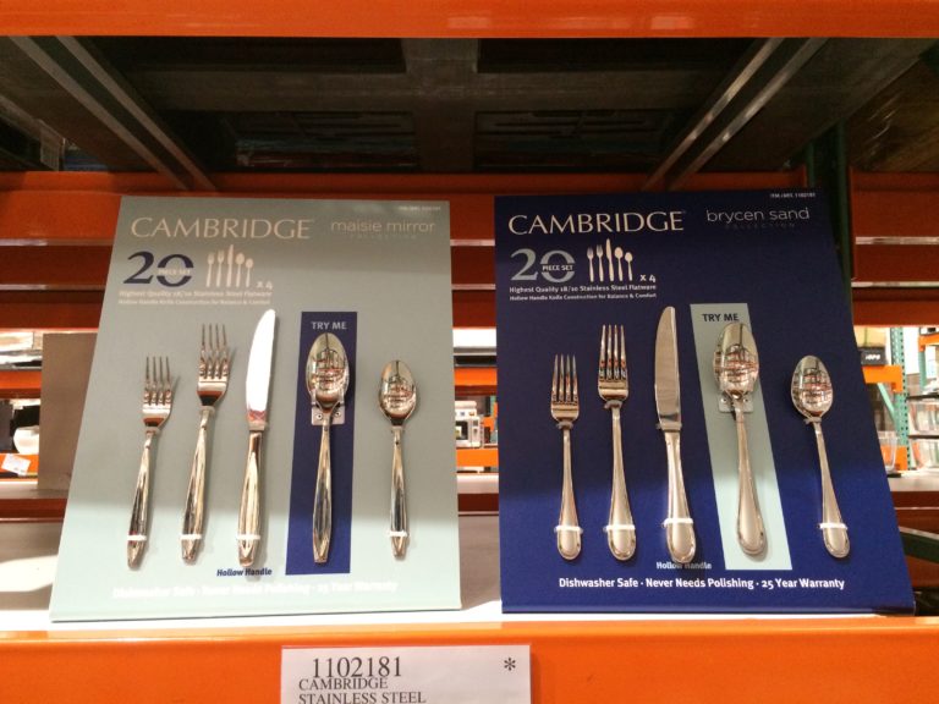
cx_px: 470
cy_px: 352
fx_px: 787
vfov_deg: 48.2
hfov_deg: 61.7
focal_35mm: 29
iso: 250
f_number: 2.2
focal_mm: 4.15
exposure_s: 1/30
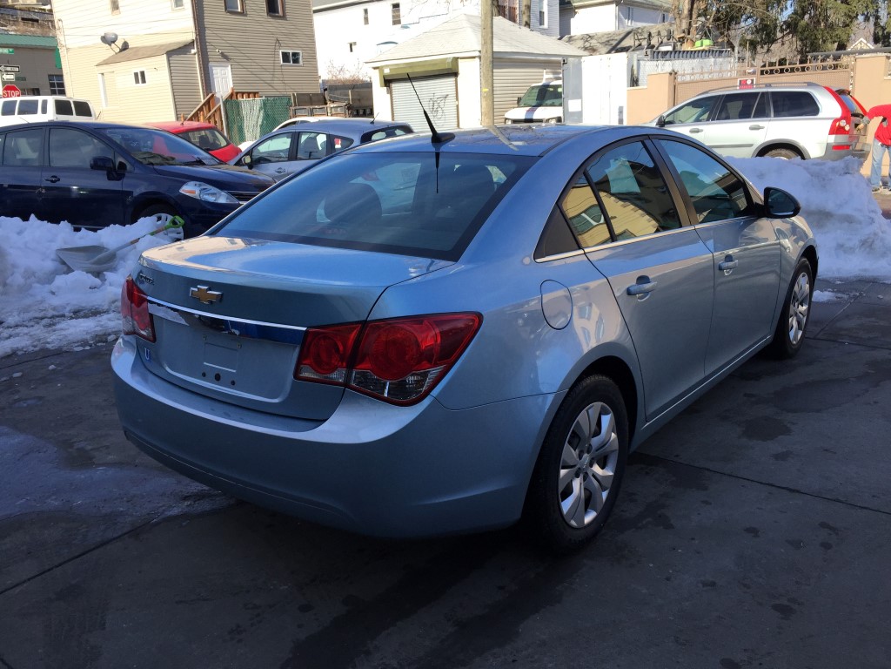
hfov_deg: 61.7
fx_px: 746
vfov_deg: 48.2
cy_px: 334
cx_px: 446
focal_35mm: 29
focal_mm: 4.15
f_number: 2.2
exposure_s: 1/1041
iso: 32
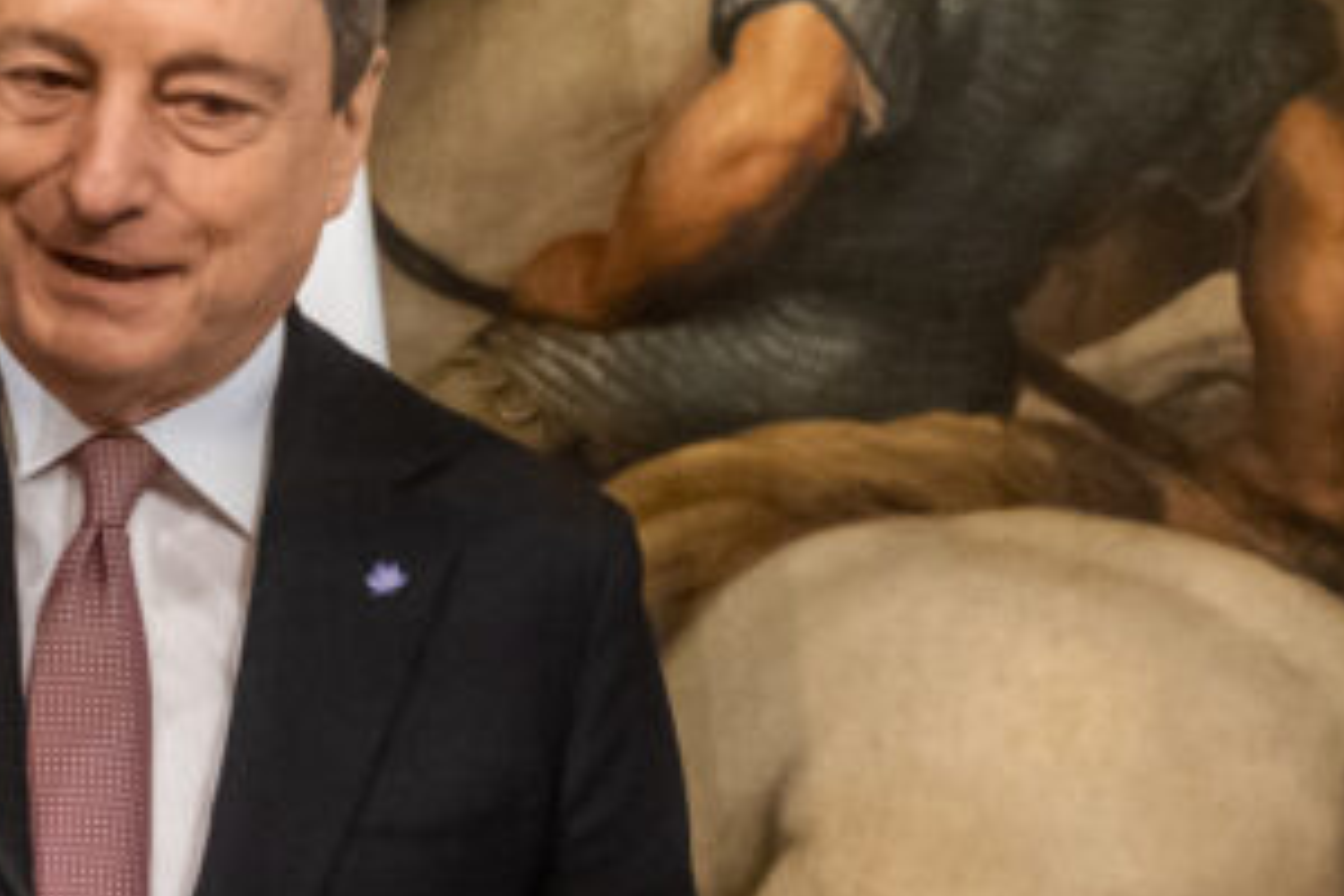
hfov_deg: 10.4
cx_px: 591
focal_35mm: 198
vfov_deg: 6.9
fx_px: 7391
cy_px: 121
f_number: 4.5
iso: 4000
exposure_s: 1/320
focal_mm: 66
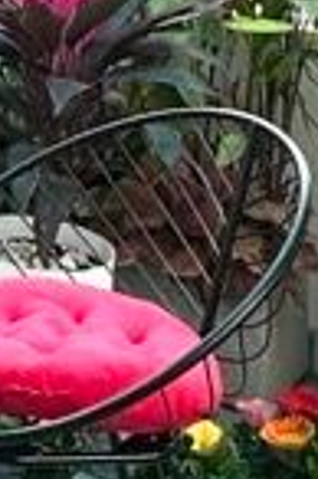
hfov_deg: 11.9
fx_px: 1355
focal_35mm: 102
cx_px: -325
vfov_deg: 17.5
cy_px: -285
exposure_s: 1/515
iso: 40
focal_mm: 2.22
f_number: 2.2
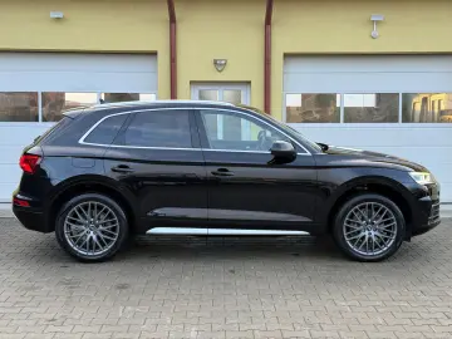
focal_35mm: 48
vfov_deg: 30.3
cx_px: 226
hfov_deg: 39.7
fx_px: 627
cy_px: 170
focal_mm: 6.76
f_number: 1.78
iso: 64
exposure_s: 1/121
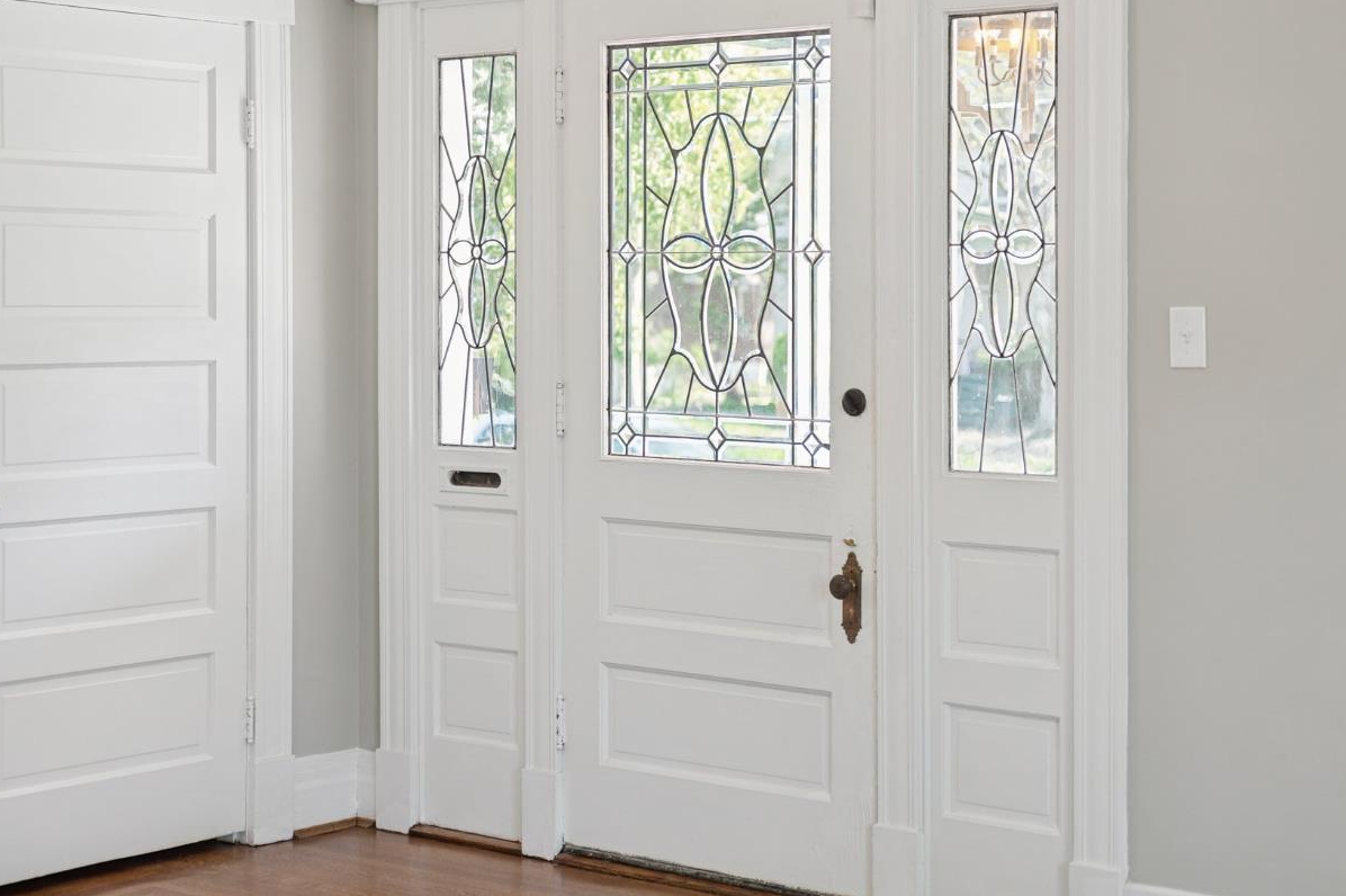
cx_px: 725
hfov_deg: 29.2
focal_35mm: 69
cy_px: 415
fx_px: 2578
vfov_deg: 19.7
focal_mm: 55
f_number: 2.8
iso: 160
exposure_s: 1/100
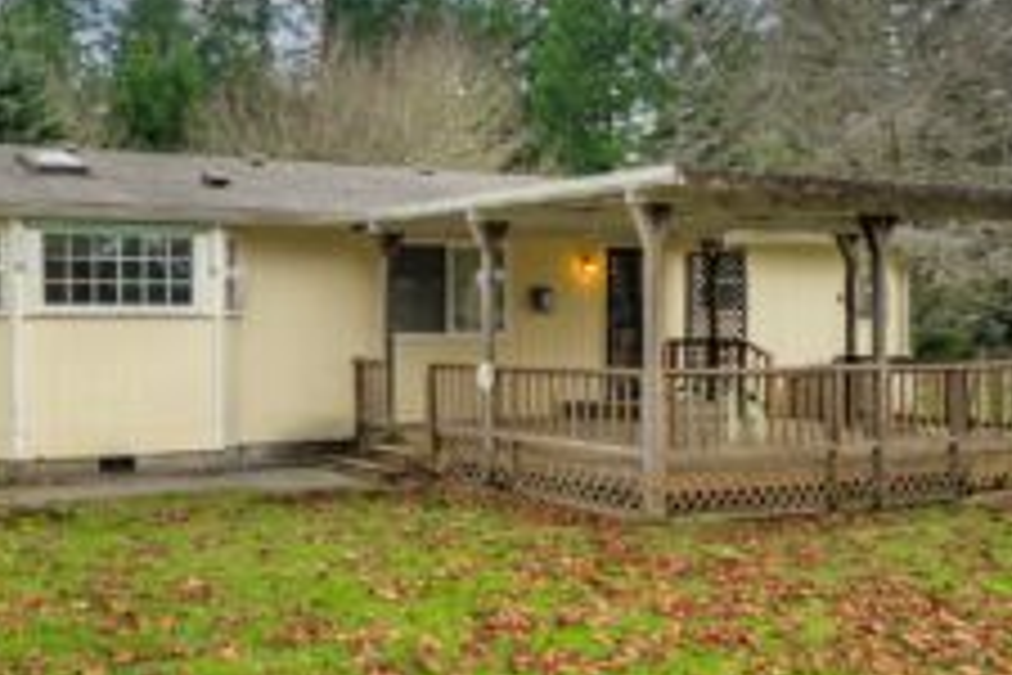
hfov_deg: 56.8
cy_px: 353
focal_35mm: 32
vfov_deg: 41.1
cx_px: 297
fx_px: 899
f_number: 7.1
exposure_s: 1/30
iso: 80
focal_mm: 18
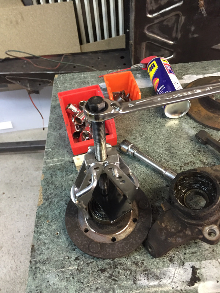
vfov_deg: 61.7
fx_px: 246
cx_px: 110
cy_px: 146
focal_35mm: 29
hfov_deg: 48.2
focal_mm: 4.15
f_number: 2.2
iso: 250
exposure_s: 1/20
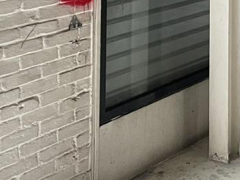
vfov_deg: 14.1
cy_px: -129
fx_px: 659
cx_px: 297
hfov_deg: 19.3
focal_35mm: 95
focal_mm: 4.2
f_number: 1.6
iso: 125
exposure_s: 1/65
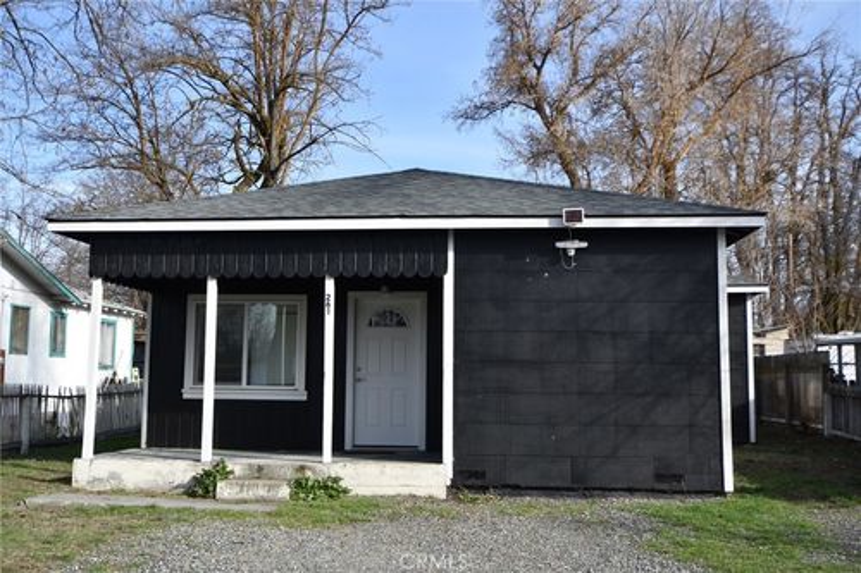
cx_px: 430
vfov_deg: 36.8
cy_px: 286
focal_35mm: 36
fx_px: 861
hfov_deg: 53.1
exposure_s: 1/250
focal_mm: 24
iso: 200
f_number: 7.1
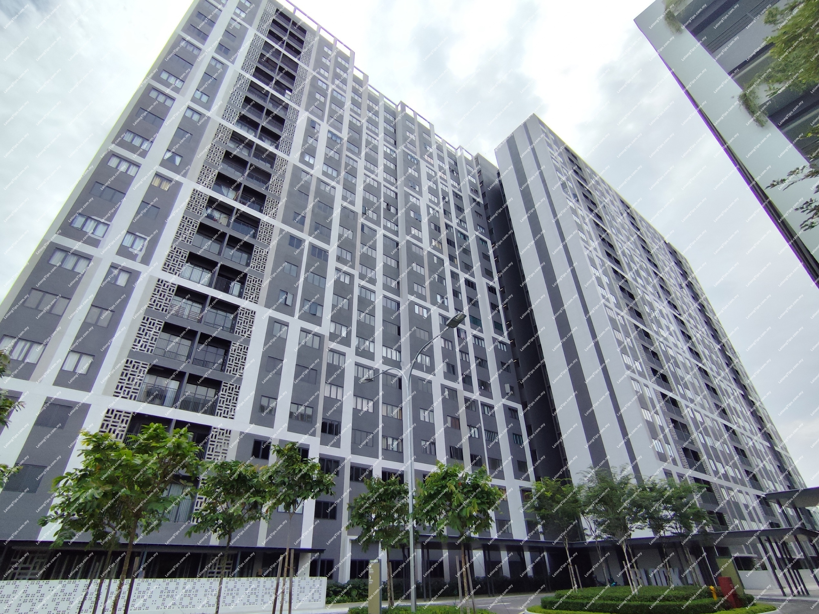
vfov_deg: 78.1
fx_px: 379
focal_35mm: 16
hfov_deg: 94.5
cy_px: 307
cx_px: 410
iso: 50
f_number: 2.2
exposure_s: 1/2605
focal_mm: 1.65
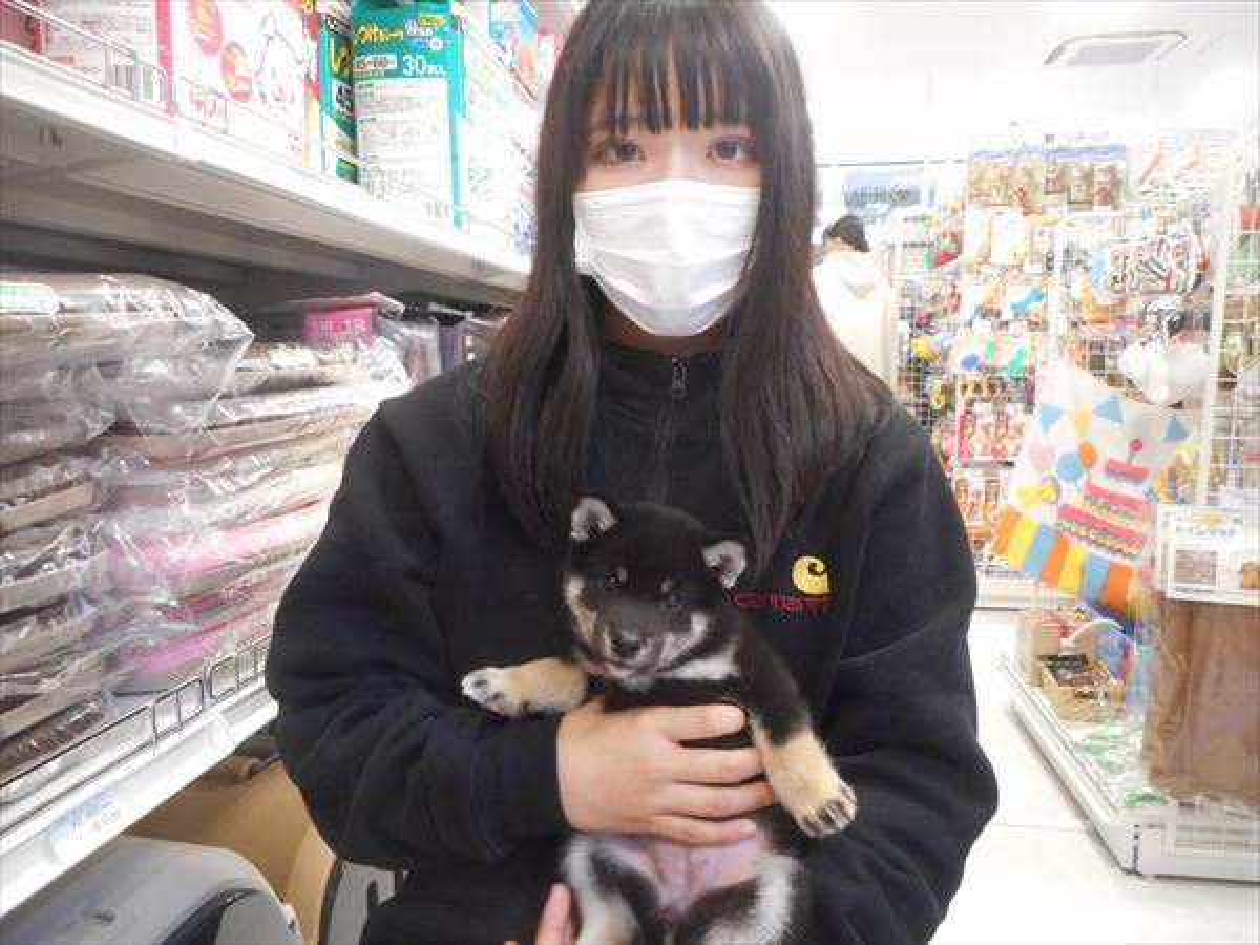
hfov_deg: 69.4
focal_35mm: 25
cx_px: 630
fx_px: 910
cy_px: 472
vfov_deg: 54.9
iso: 400
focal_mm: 4.5
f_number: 3.7
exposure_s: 1/13
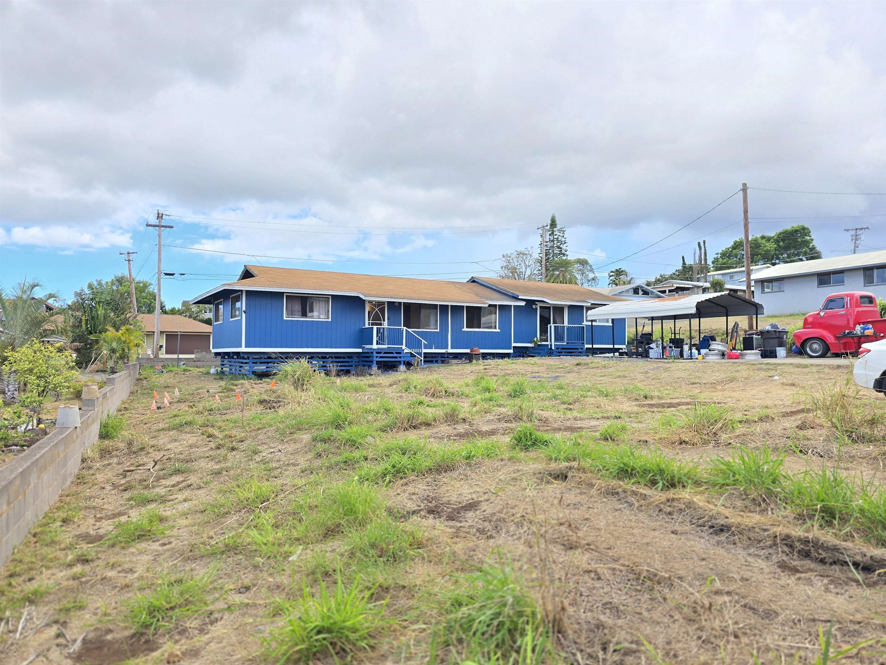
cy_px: 332
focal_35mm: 23
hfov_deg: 73.9
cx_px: 443
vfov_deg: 58.9
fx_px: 589
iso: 12
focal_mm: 6.3
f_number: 1.7
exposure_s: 1/326
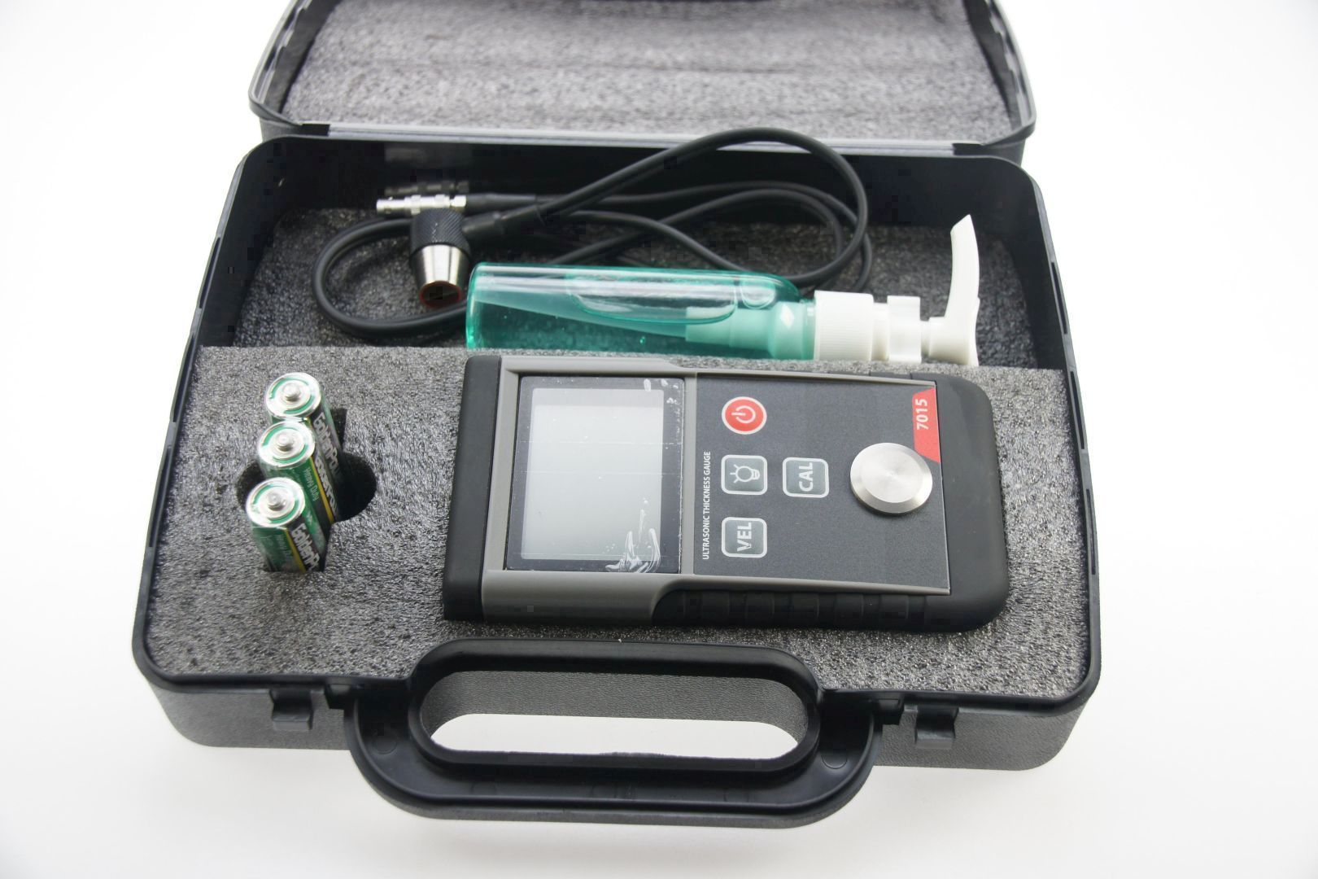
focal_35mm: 45
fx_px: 1647
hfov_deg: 43.6
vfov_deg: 29.9
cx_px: 659
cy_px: 440
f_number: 6.3
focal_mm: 30
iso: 400
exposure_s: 1/30
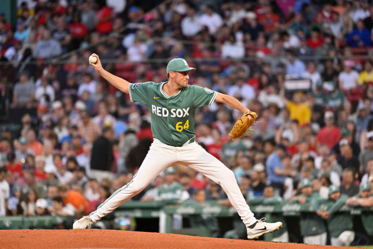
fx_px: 4176
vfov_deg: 3.4
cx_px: 188
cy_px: 124
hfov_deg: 5.1
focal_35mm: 403
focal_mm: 400
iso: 5000
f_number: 4.5
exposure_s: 1/2000
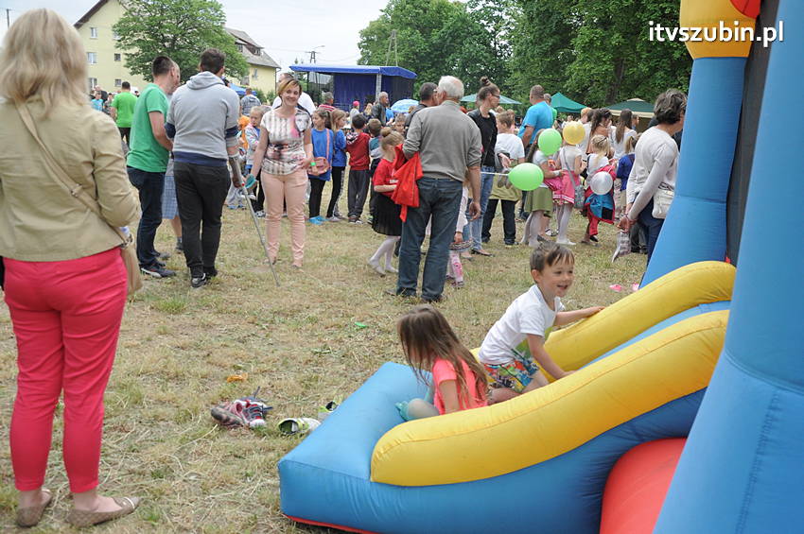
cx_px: 402
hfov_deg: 53.2
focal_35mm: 36
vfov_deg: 36.8
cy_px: 267
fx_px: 803
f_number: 8
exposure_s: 1/250
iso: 500
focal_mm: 24
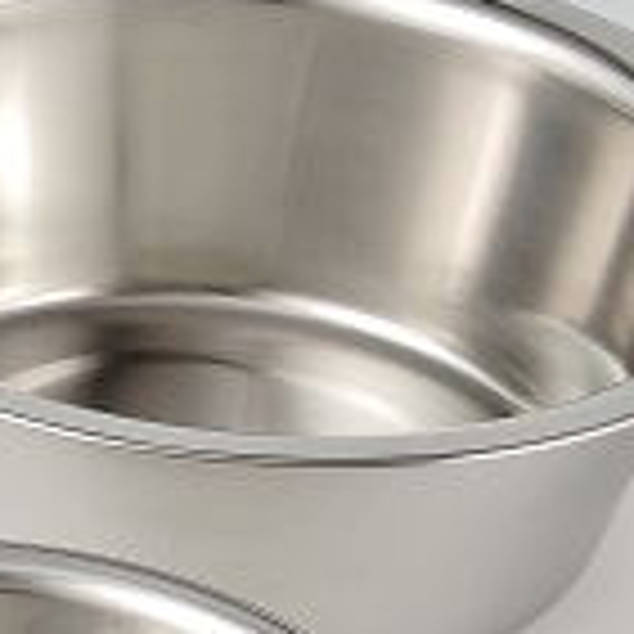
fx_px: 6403
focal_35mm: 309
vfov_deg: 5.7
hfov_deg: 5.5
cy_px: 265
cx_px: -917
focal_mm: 40
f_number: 16
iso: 100
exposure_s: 1/200
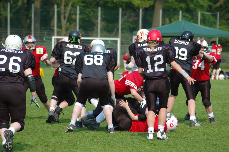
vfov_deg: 5.5
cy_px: 90
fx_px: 1572
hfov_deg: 8.3
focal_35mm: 248
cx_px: 122
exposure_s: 1/1000
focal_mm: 135
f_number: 4.5
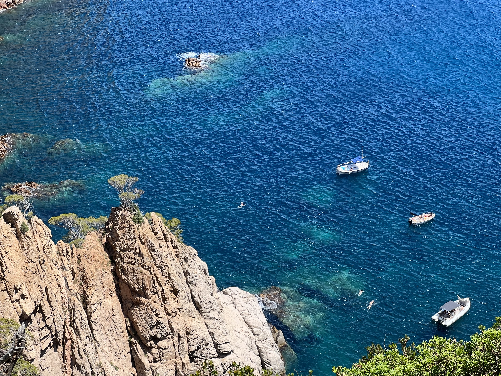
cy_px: 188
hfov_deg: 25.3
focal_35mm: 77
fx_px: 1114
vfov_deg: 19.1
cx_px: 250
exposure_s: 1/402
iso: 32
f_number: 2.8
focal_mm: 9
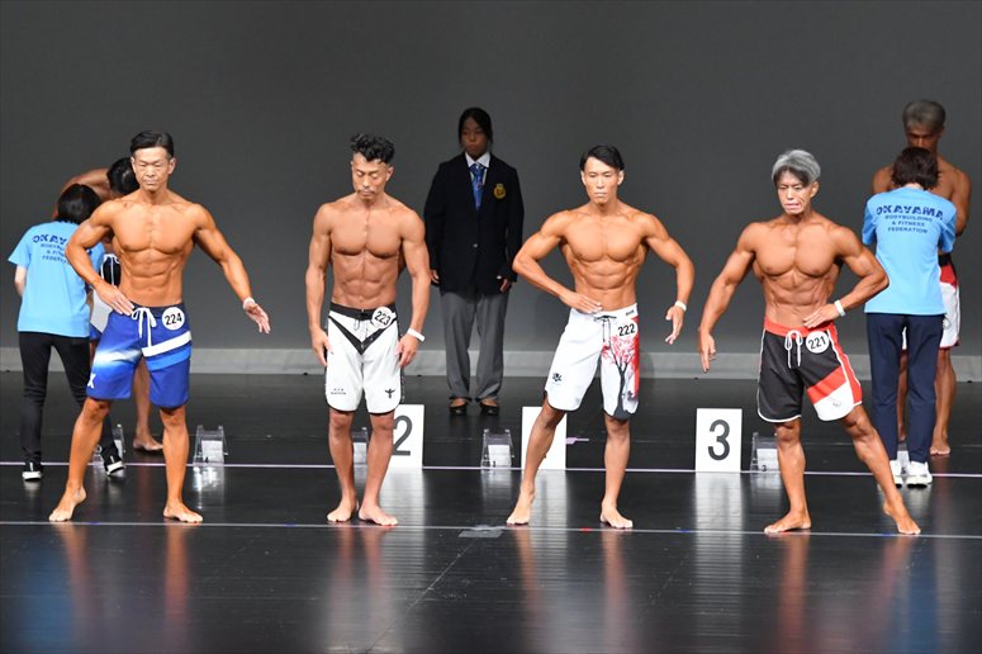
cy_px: 327
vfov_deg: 5.7
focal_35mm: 240
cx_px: 491
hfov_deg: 8.6
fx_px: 6544
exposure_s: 1/400
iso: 5000
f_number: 5.6
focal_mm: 160
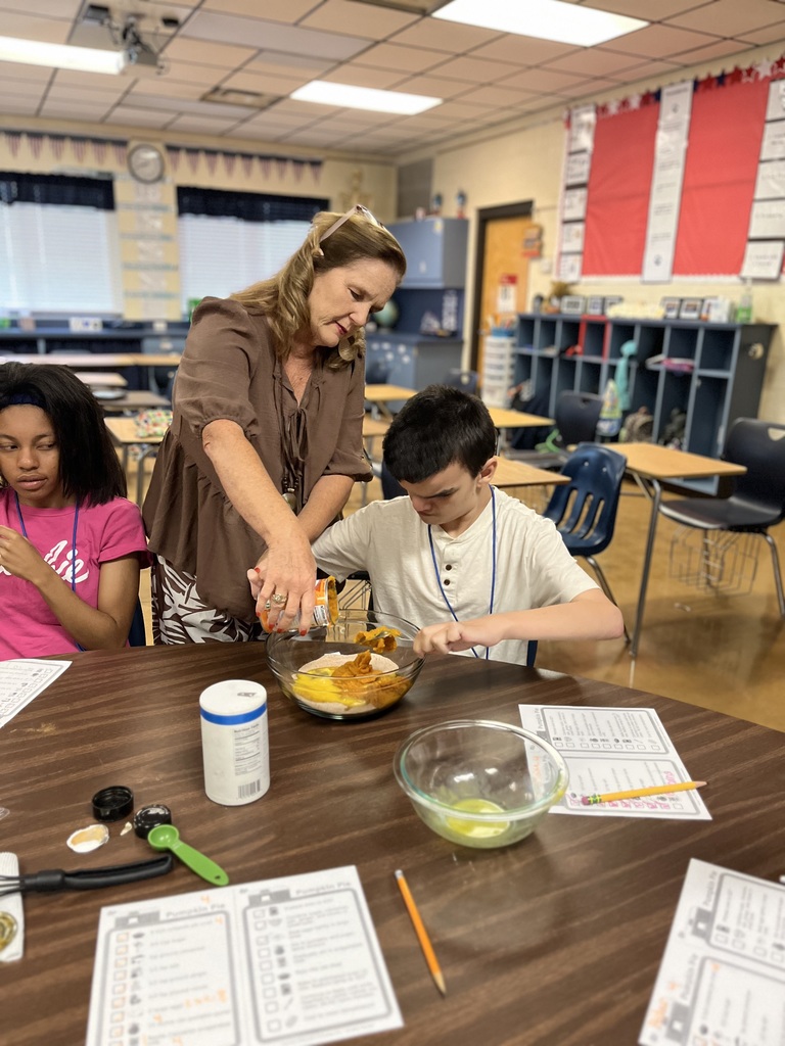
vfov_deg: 67.3
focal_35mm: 26
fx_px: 786
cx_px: 392
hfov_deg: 53.1
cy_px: 523
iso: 400
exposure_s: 1/60
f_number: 1.6
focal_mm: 5.1
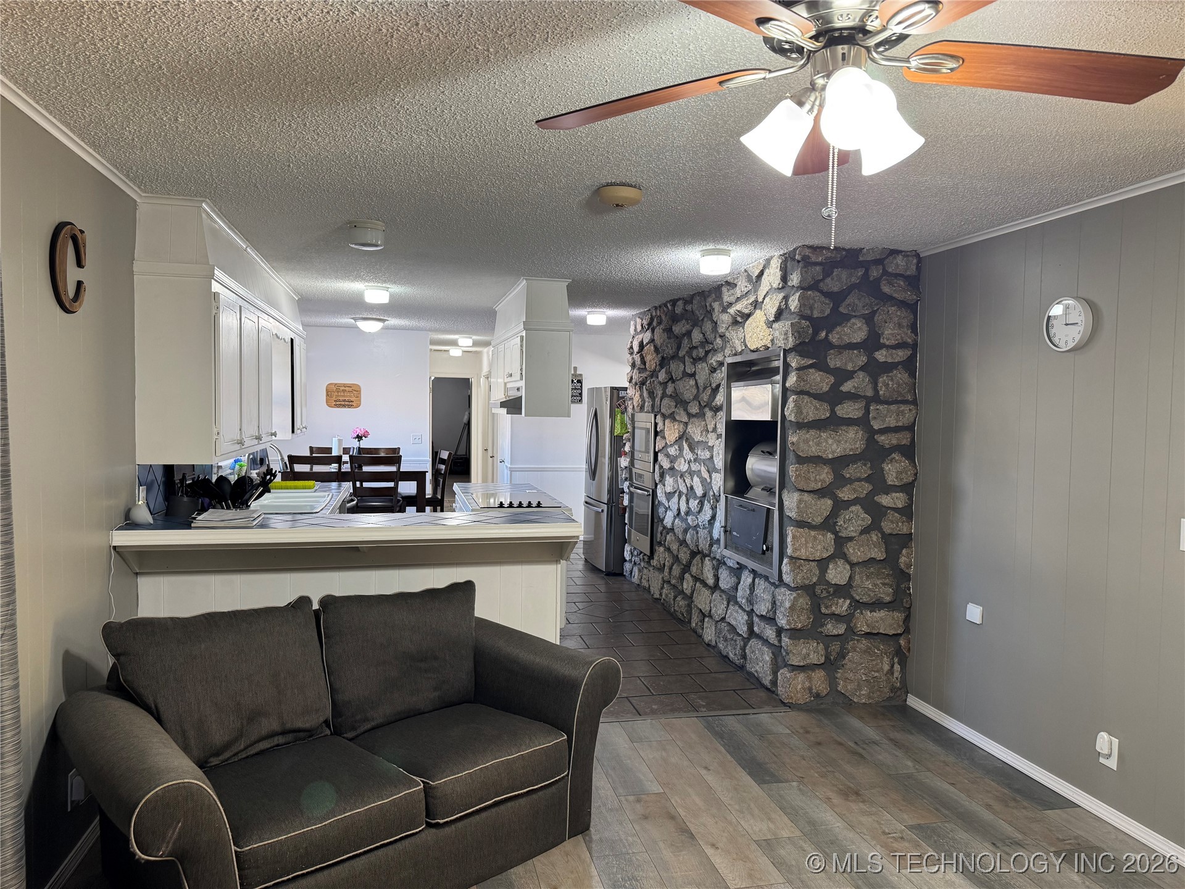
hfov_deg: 71.6
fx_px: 822
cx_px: 592
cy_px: 444
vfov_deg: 56.8
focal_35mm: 24
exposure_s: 1/60
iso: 250
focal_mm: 6.76
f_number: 1.78
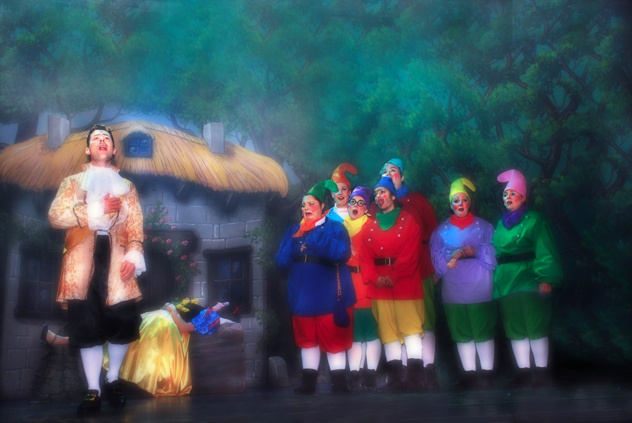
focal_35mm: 39
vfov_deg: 34.3
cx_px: 316
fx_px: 685
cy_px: 212
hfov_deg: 49.5
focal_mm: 26
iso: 200
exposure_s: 1/125
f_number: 4
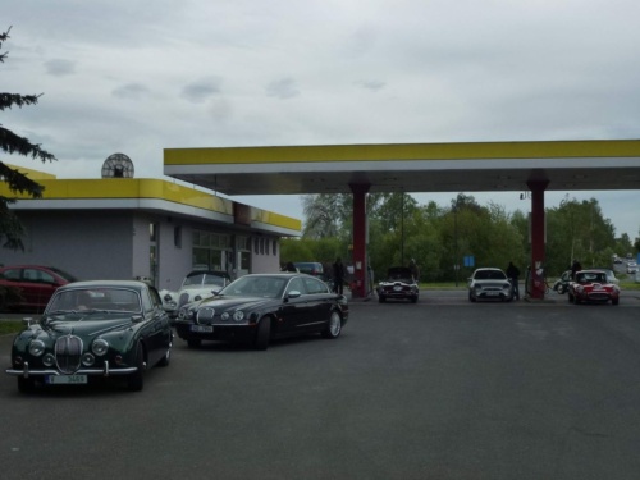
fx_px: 906
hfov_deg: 38.9
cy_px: 240
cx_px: 320
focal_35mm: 49
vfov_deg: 29.7
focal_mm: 8.7
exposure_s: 1/640
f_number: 4.1
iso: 160
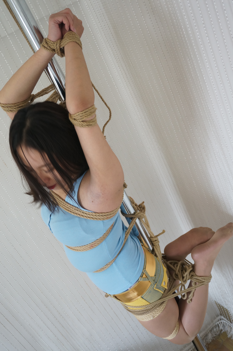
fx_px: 350
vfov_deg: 53.2
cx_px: 116
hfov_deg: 36.8
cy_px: 176
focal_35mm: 36
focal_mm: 24
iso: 640
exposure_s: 1/60
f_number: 4.5
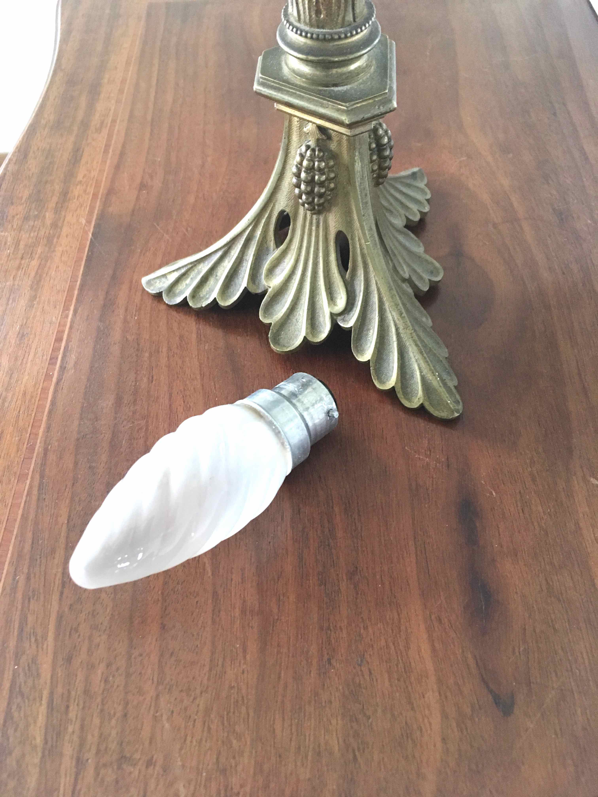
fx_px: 668
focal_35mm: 29
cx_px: 299
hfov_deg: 48.2
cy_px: 398
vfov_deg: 61.7
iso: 200
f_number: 2.2
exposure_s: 1/20
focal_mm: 4.15
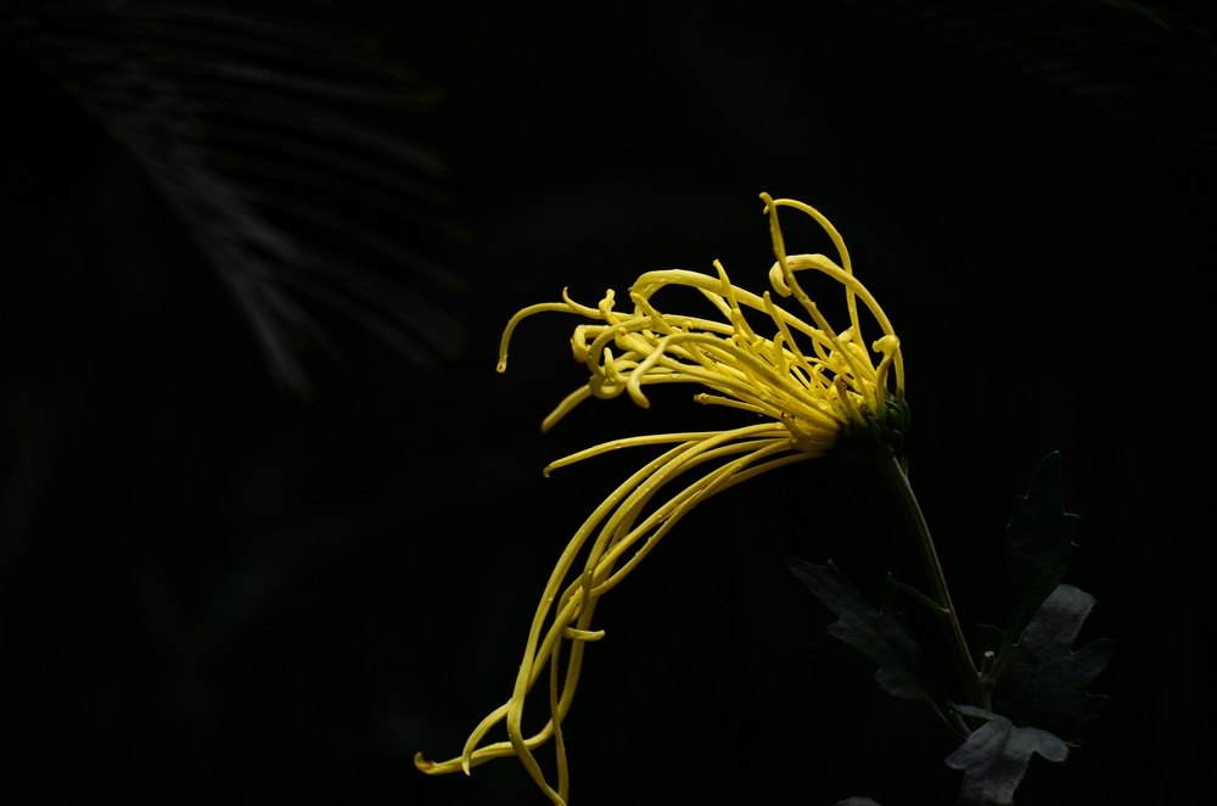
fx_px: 8348
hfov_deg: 8.3
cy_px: 403
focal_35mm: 248
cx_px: 608
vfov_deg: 5.5
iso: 800
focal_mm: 165
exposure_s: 1/160
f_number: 5
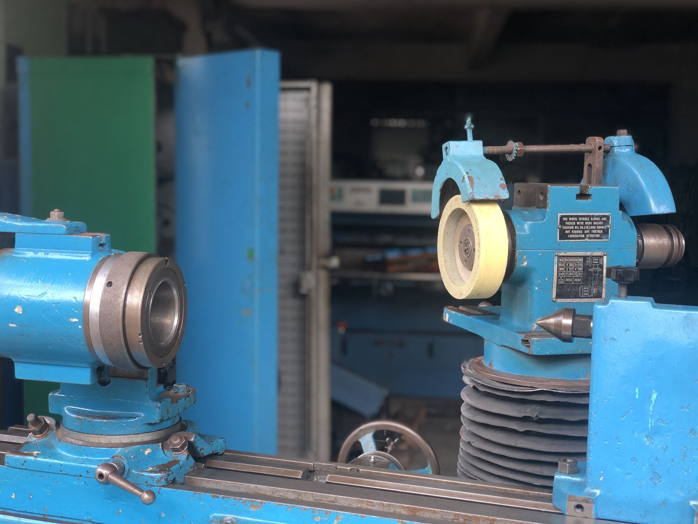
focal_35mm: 52
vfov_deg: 28.0
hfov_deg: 36.8
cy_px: 262
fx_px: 1049
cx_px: 349
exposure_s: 1/60
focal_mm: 6
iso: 16
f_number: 2.4
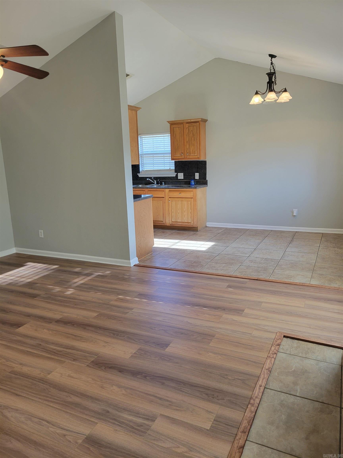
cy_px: 229
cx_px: 172
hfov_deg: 53.1
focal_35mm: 26
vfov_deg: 67.3
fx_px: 344
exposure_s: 1/120
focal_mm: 5.4
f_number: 1.8
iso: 125
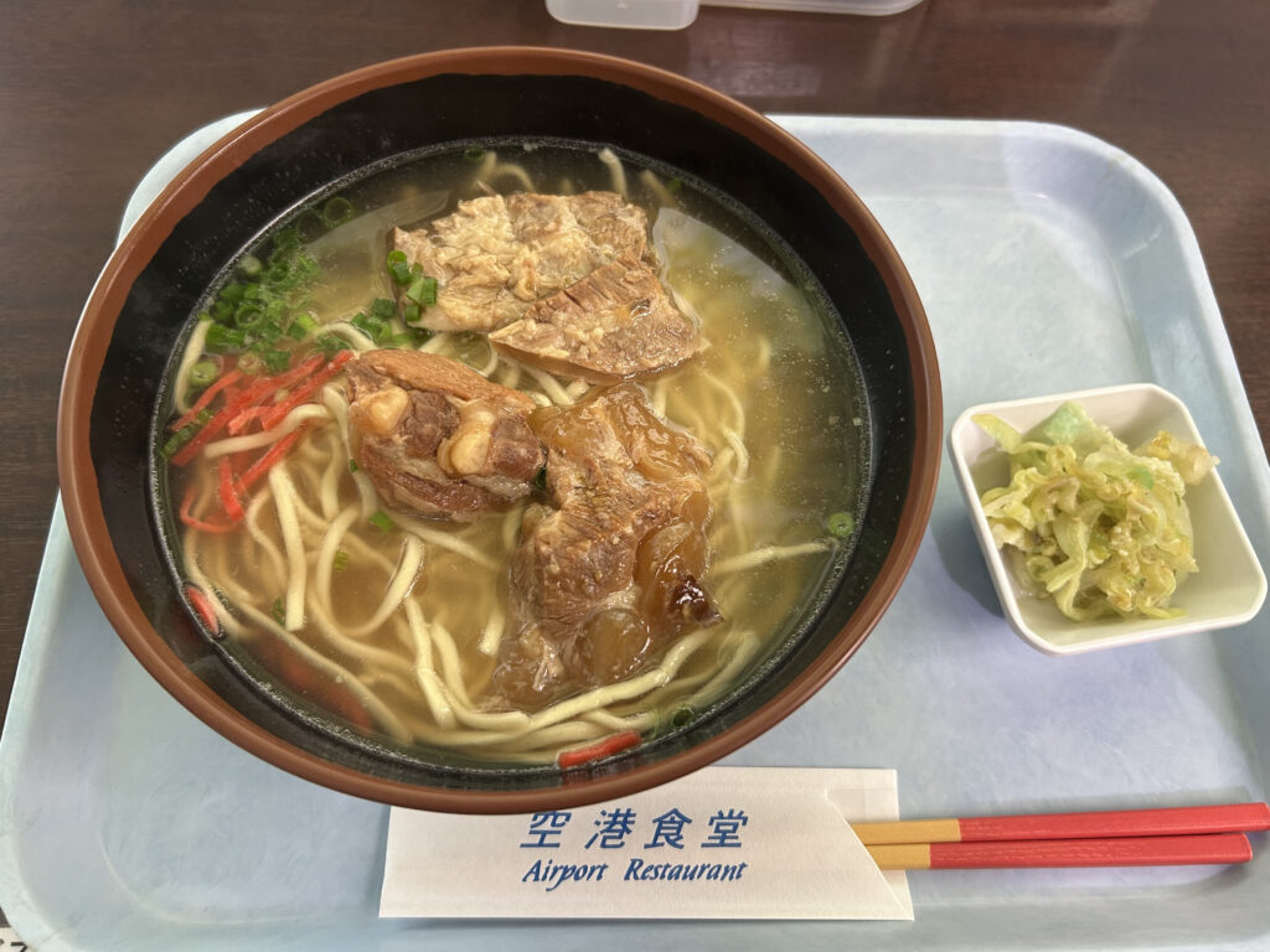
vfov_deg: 53.1
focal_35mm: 26
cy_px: 476
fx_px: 954
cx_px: 635
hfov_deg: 67.3
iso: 160
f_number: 1.5
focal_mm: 5.7
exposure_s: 1/60
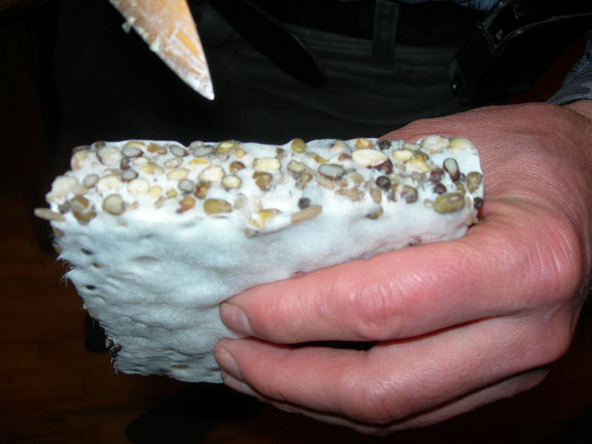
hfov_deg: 49.0
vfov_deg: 37.7
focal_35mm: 38
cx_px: 296
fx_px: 650
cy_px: 222
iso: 50
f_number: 2.8
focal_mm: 7.8
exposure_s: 1/60.1
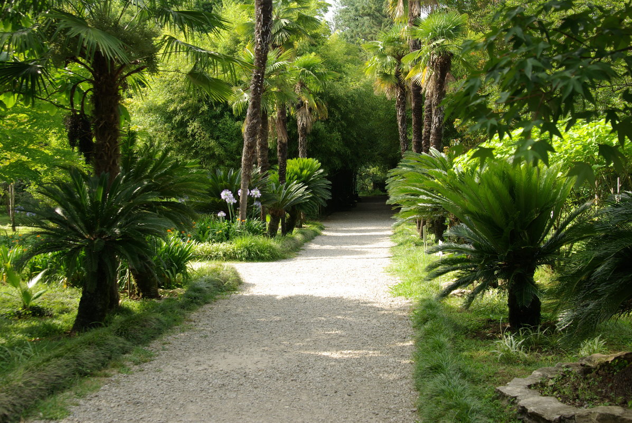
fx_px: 738
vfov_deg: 32.0
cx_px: 316
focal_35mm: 42
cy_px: 212
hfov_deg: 46.4
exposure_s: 1/125
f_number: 4.5
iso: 100
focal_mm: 28
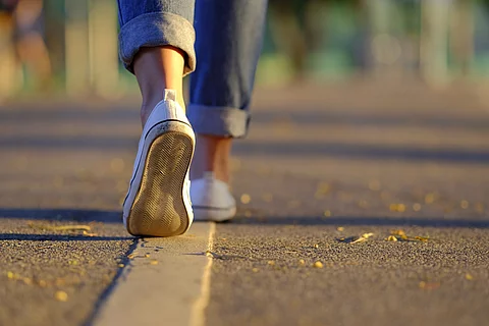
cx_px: 244
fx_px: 1834
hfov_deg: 15.2
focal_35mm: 135
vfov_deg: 10.2
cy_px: 163
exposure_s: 1/280
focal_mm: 90
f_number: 2
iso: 200
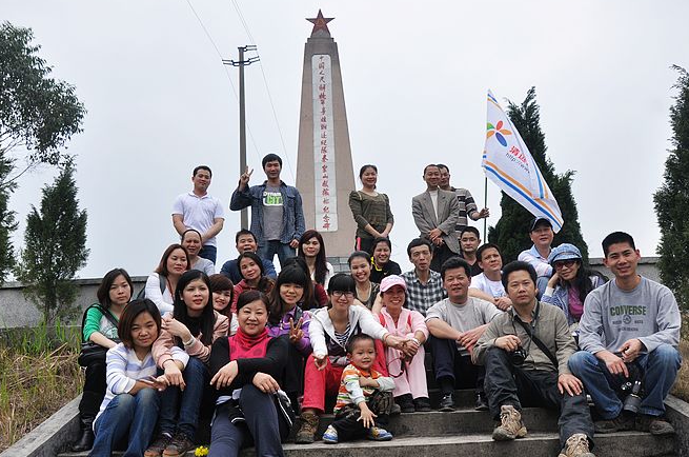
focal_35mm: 33
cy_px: 248
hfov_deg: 57.3
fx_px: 630
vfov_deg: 39.8
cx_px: 346
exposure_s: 1/1000
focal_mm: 18
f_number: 5.6
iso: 400
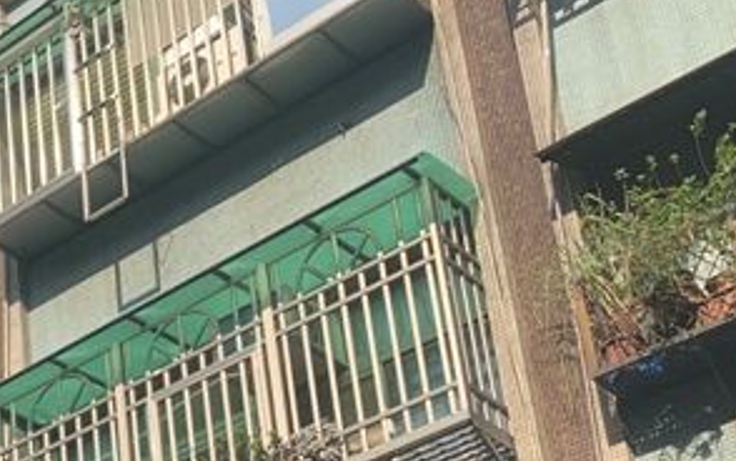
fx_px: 1806
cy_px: 704
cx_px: -310
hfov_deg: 20.3
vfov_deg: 13.6
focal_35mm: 90
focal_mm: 4.25
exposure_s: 1/1235
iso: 25
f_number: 1.8
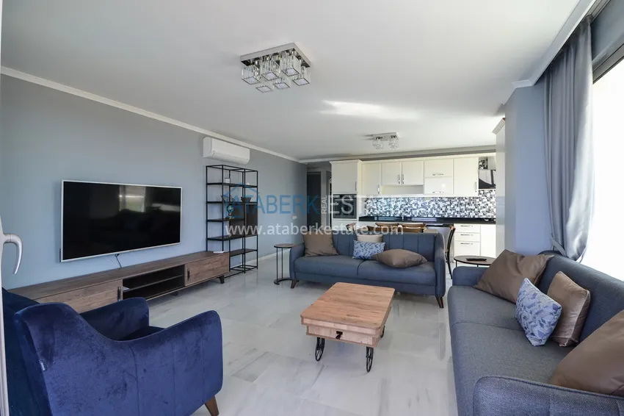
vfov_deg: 77.3
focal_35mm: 15
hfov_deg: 100.4
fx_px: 260
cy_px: 208
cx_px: 312
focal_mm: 10
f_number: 5.6
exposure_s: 1/60
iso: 280
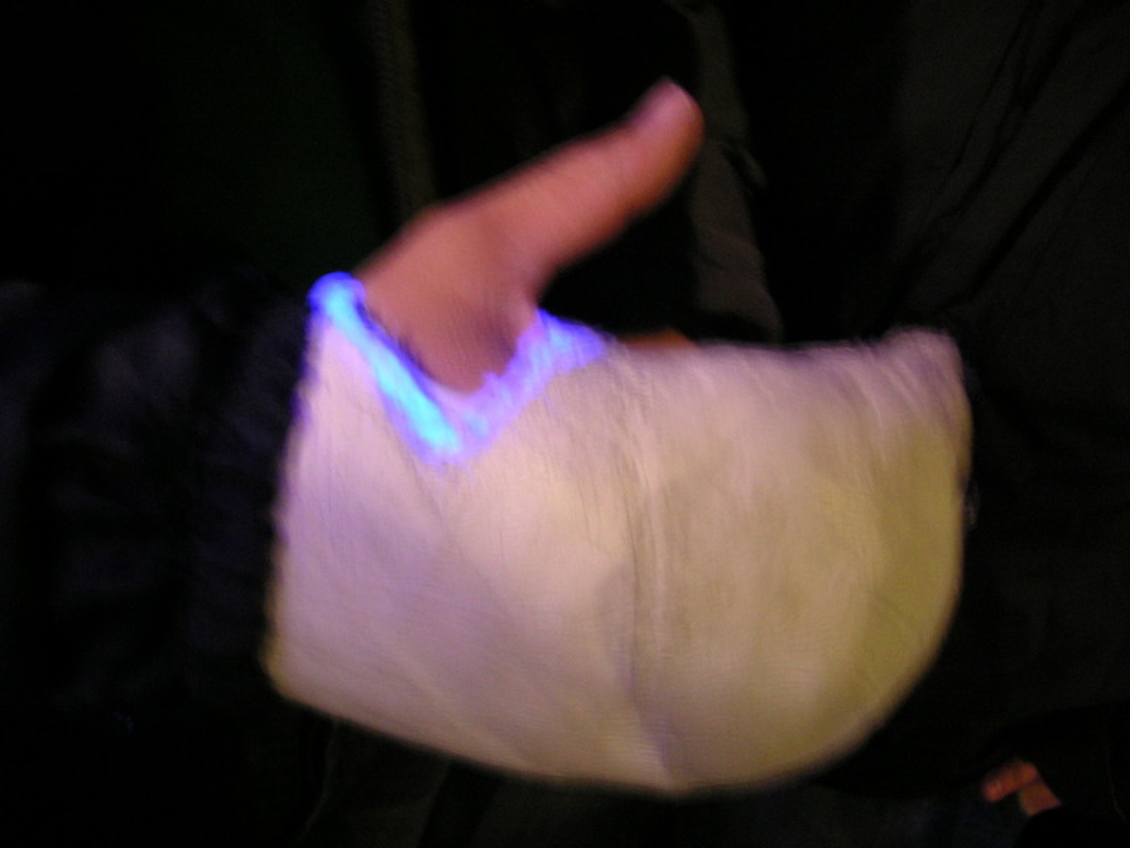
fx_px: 1208
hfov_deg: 50.1
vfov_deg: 38.7
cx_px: 565
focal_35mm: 37
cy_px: 424
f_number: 2.8
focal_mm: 6.1
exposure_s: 1
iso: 100
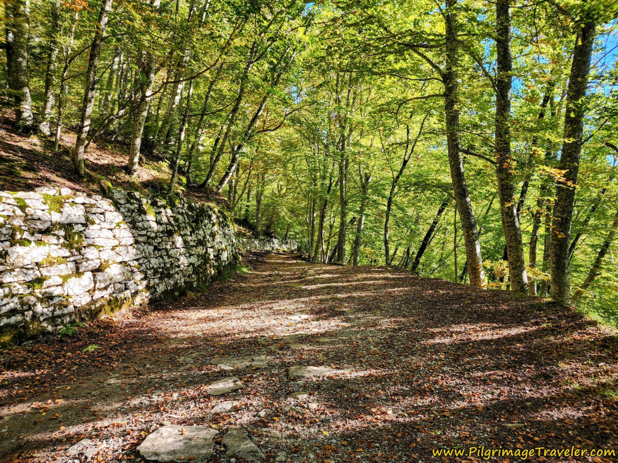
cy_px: 232
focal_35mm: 23
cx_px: 309
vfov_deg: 58.9
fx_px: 411
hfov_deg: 73.9
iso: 64
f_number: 1.8
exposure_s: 1/180
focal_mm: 6.4
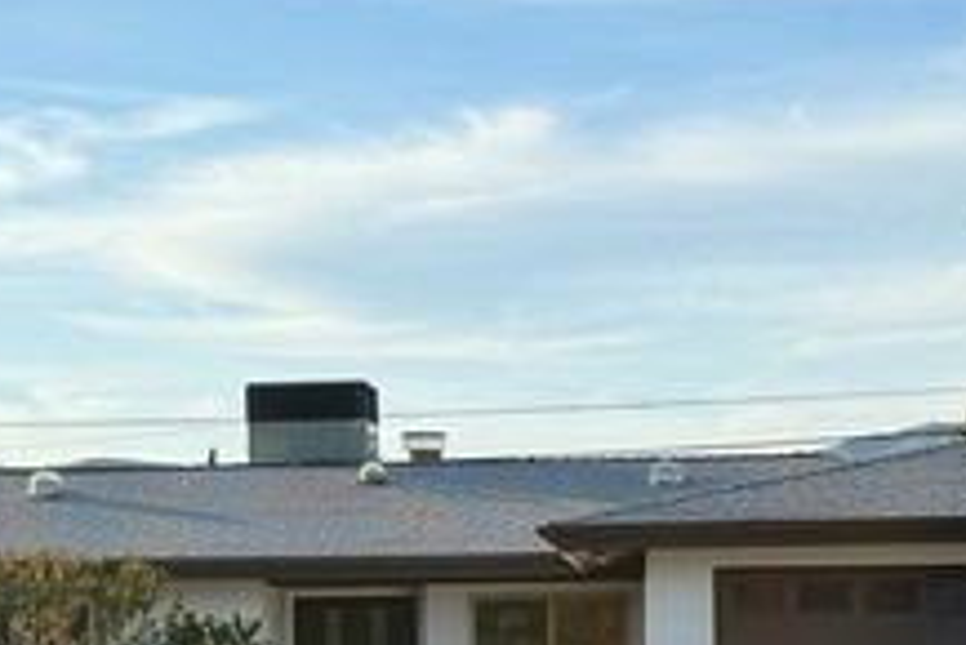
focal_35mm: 115
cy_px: 785
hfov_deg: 17.8
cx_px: 401
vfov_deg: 11.7
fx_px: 3088
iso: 64
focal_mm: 6.76
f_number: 1.78
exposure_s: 1/3226
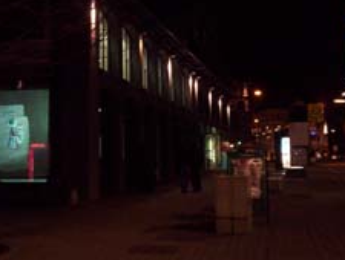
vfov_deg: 24.8
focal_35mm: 59
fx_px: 590
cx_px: 130
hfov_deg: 32.5
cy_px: 95
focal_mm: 4.99
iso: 200
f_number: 4.5
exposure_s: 1/8
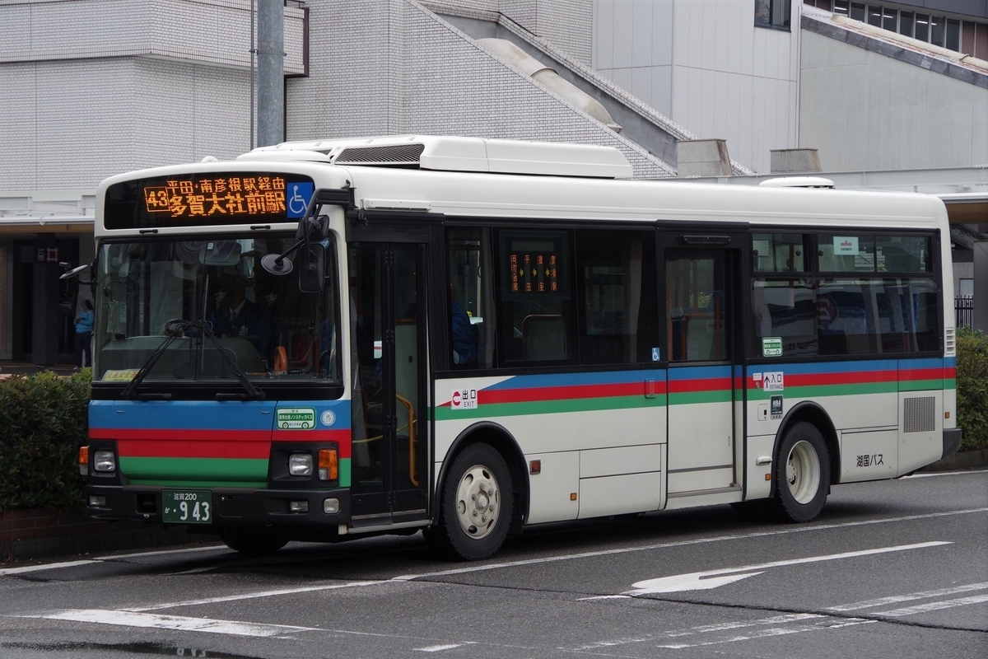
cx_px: 494
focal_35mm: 102
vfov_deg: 13.4
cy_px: 330
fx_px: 2799
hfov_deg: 20.0
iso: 400
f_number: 10
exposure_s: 1/125
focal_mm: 68
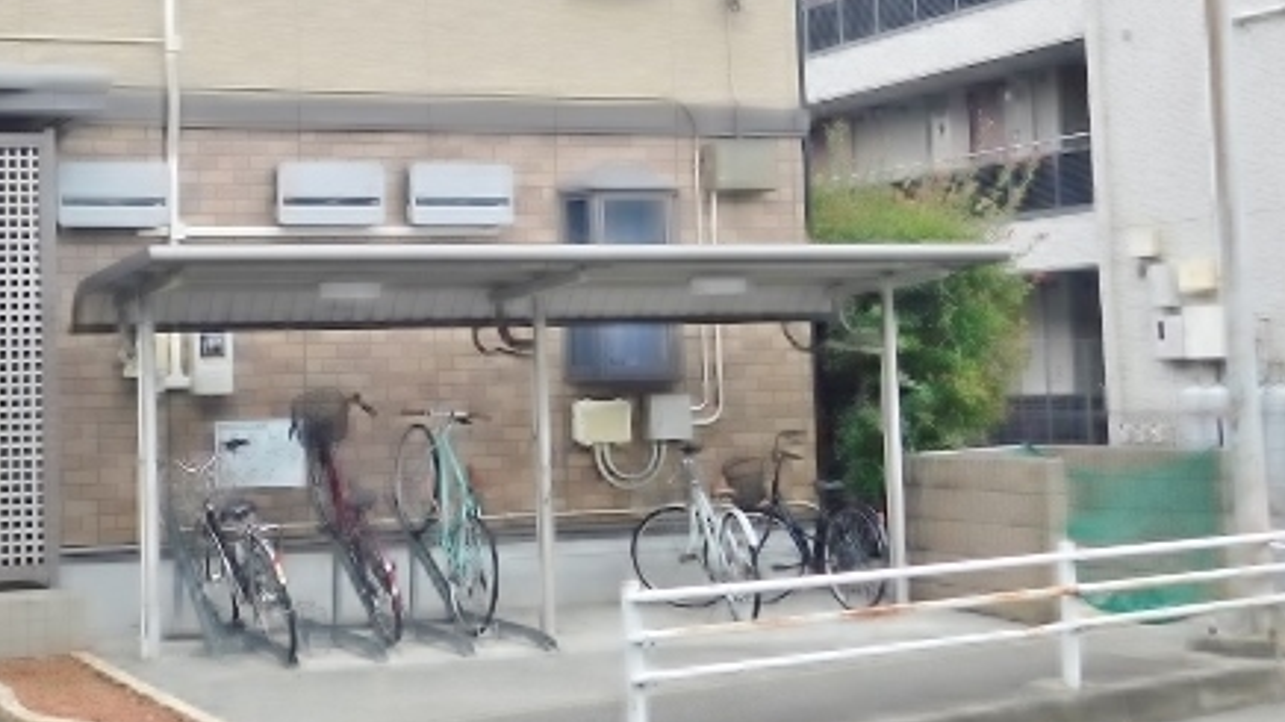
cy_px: 153
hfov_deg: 32.4
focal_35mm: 64
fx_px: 2180
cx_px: 357
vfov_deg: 18.6
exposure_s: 1/200
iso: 125
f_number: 3.6
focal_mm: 7.1
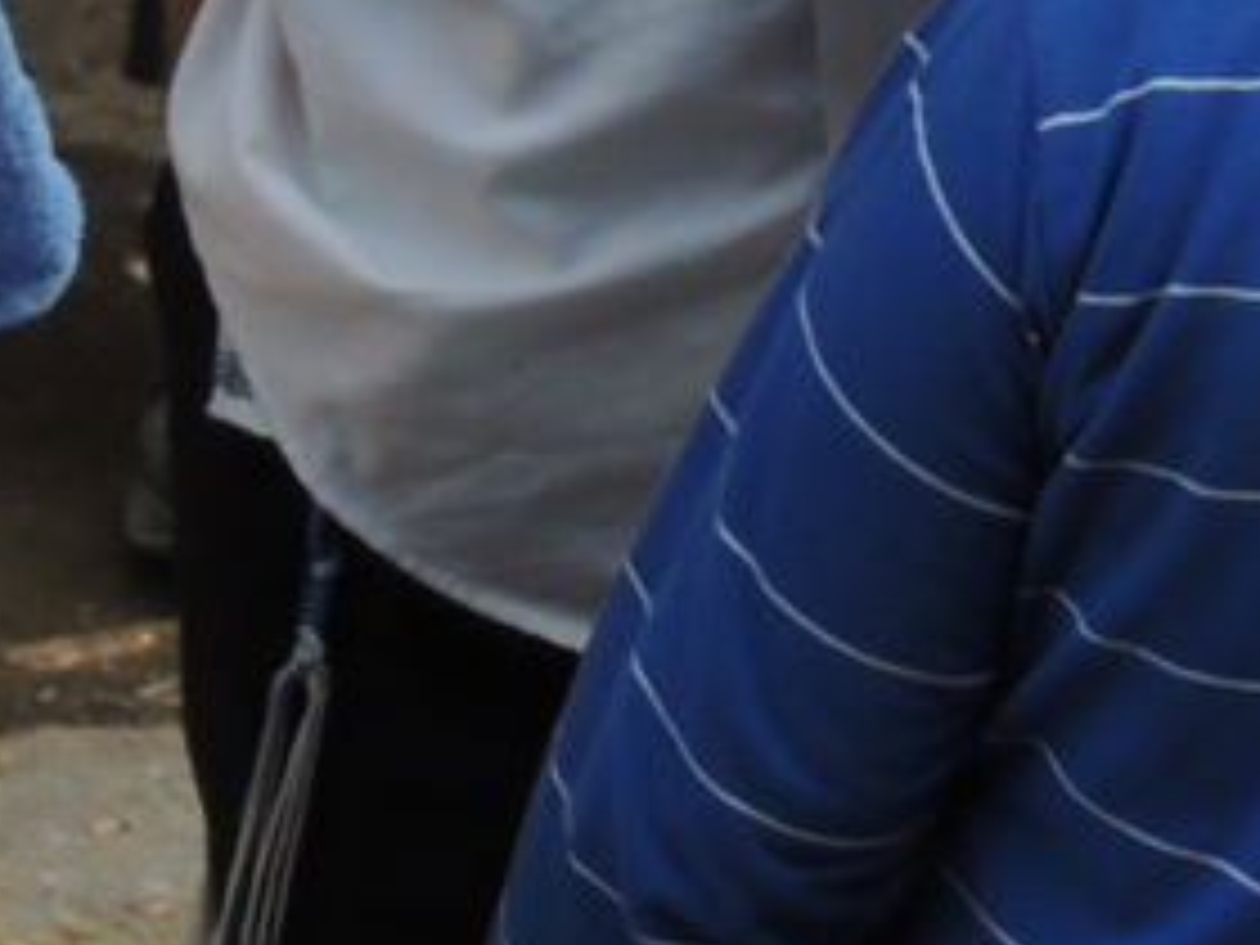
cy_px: -819
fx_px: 26390
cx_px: 450
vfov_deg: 2.0
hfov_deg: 2.7
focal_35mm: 725
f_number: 4.4
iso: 100
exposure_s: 1/160
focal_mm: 25.8
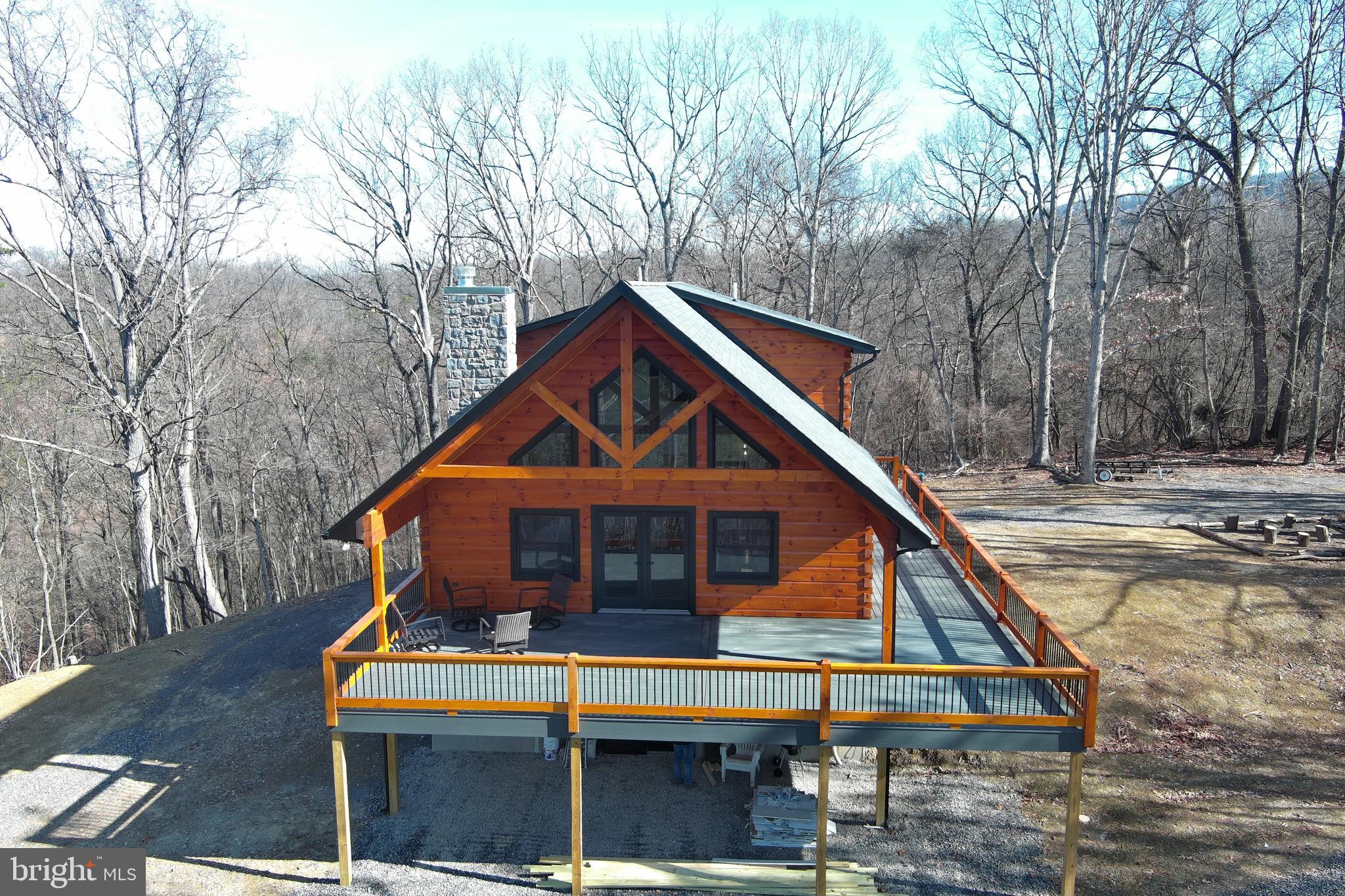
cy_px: 448
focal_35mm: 29
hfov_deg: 63.7
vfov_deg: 45.0
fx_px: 1083
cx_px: 672
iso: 100
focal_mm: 10.57
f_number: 2.8
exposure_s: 1/299
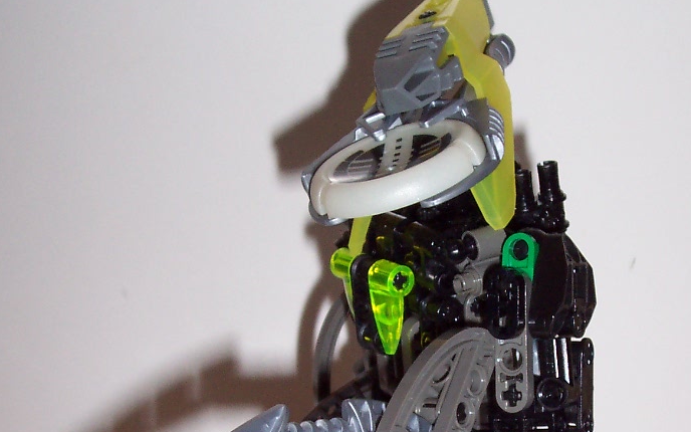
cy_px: 430
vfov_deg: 15.1
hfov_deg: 24.3
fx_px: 1601
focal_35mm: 85
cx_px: 414
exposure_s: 1/60
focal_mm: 7
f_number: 3
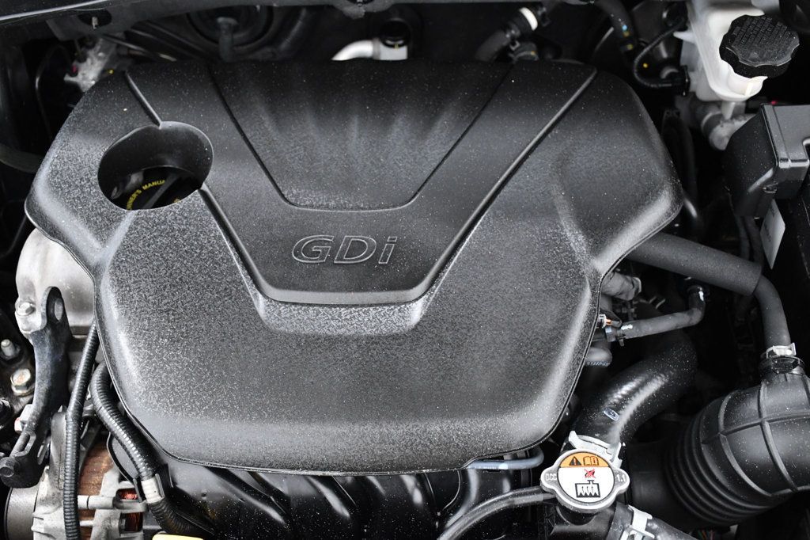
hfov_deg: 43.6
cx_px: 405
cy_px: 270
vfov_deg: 29.8
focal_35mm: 45
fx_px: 1012
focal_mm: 30
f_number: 4
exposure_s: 1/60
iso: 2500
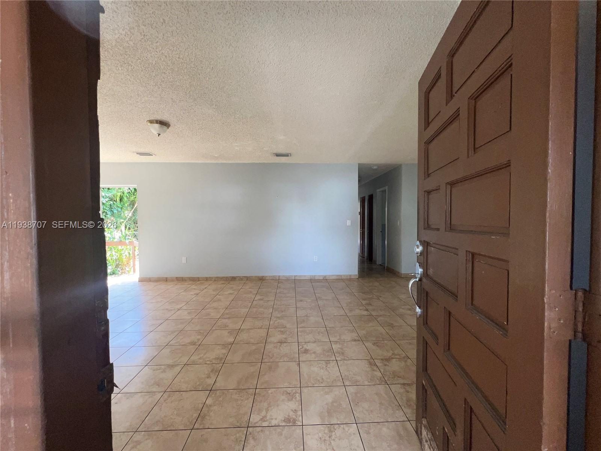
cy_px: 226
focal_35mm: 13
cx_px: 300
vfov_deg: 89.9
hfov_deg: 106.2
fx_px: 226
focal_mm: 1.57
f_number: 1.8
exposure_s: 1/122
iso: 50
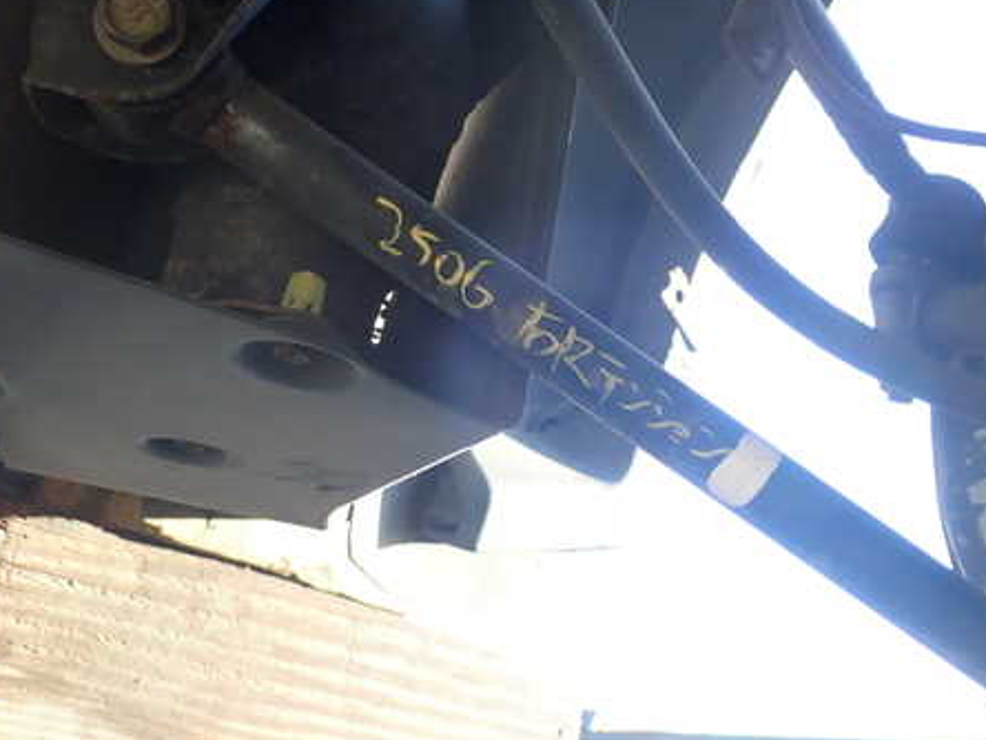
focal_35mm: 58
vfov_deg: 25.2
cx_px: 603
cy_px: 363
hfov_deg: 33.1
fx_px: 1653
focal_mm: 7.86
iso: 160
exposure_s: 1/80
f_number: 2.9
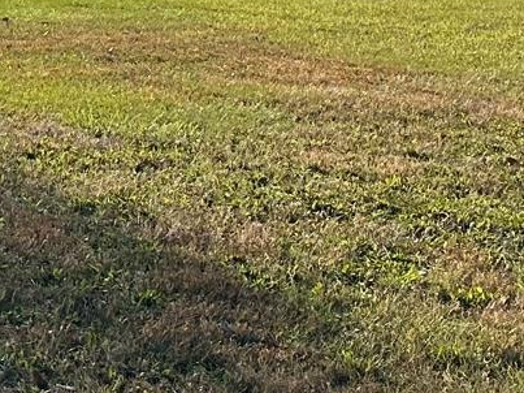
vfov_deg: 12.3
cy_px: 55
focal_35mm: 120
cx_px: -502
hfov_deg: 14.0
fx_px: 1816
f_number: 1.78
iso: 80
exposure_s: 1/7576
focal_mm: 6.86
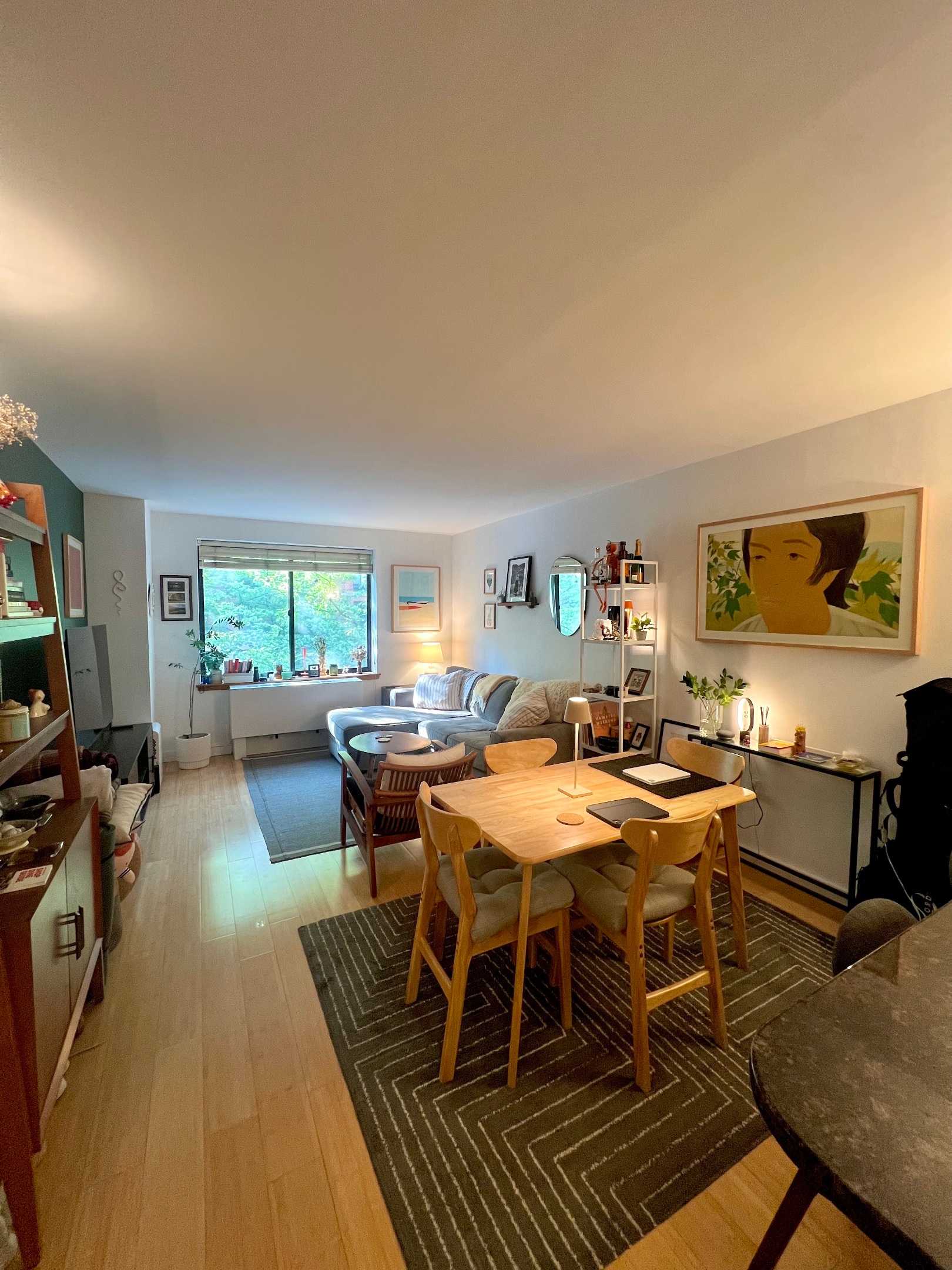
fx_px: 477
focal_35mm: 13
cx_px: 476
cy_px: 635
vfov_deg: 106.2
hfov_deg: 89.9
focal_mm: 1.57
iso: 160
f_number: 1.8
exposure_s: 1/60
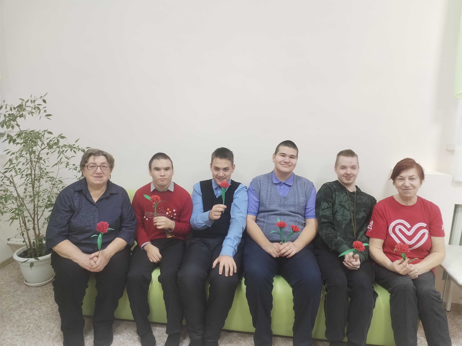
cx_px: 231
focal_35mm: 29
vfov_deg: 48.2
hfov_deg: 61.7
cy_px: 173
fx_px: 387
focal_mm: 4.75
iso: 469
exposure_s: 1/50
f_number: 1.8
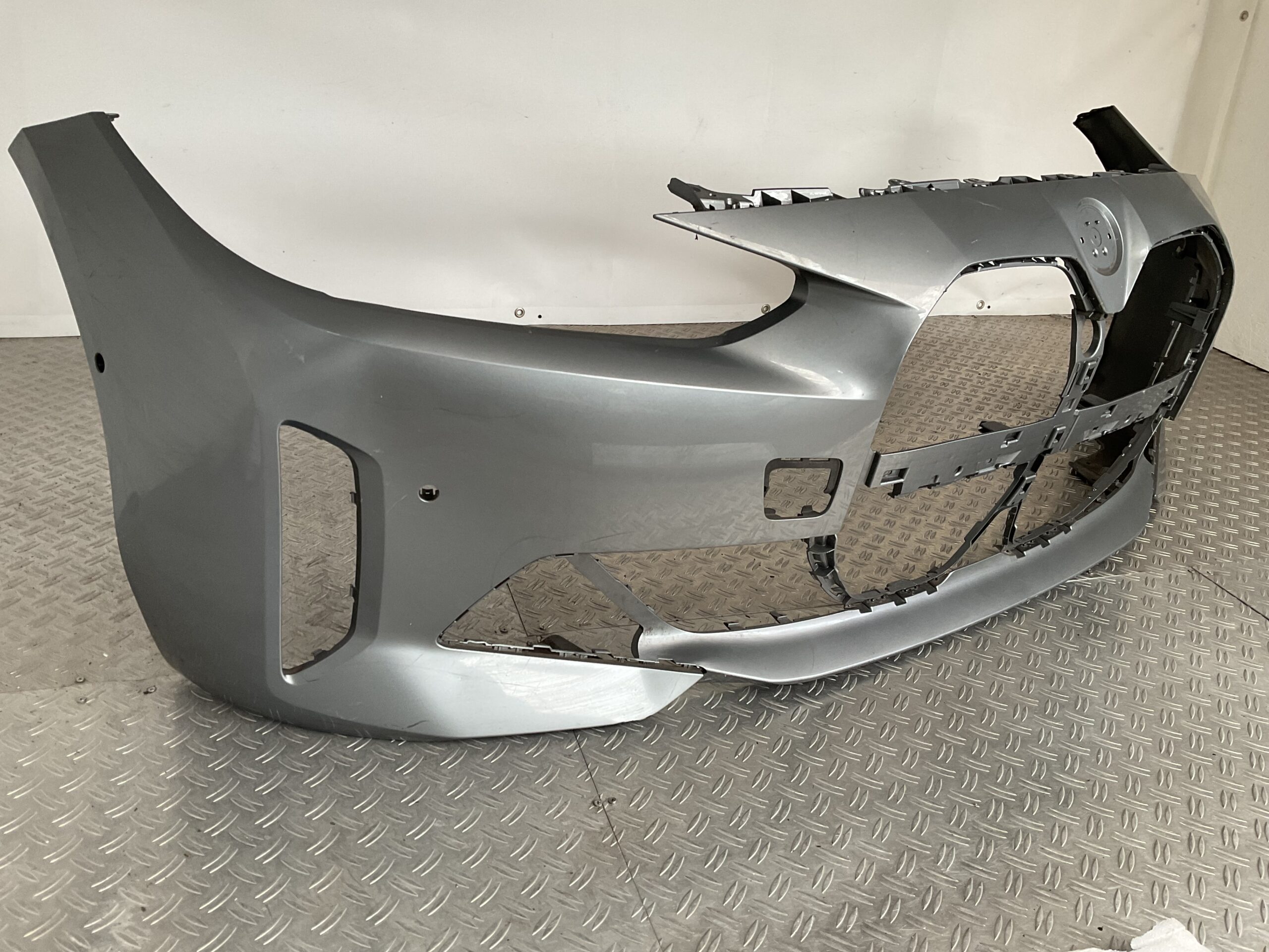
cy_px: 476
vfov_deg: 48.2
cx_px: 634
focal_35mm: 29
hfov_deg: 61.7
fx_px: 1063
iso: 64
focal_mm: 3
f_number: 1.8
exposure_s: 1/60
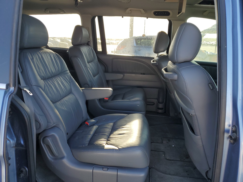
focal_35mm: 26
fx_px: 183
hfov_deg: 67.3
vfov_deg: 53.1
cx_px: 122
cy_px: 91
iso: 50
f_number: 1.5
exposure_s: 1/303
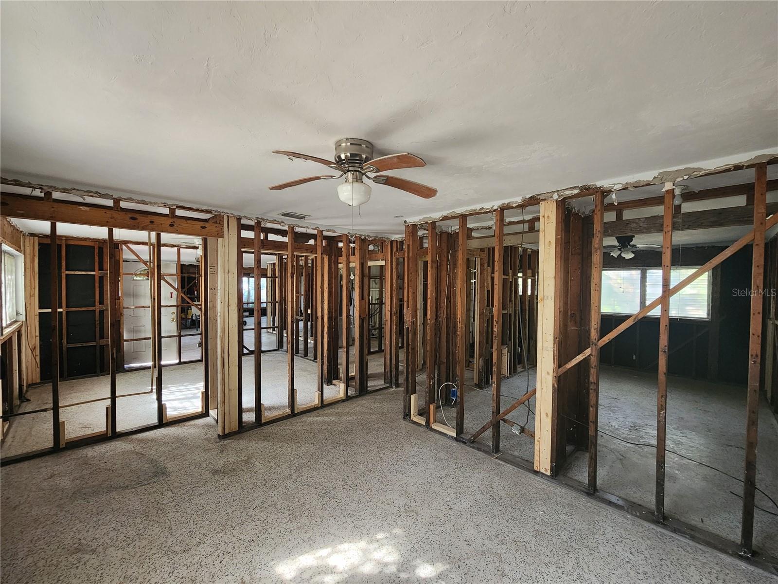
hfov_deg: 106.2
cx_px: 389
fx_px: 292
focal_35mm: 13
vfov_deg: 89.9
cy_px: 292
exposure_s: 1/40
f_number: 2.2
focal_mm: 2.2
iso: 320
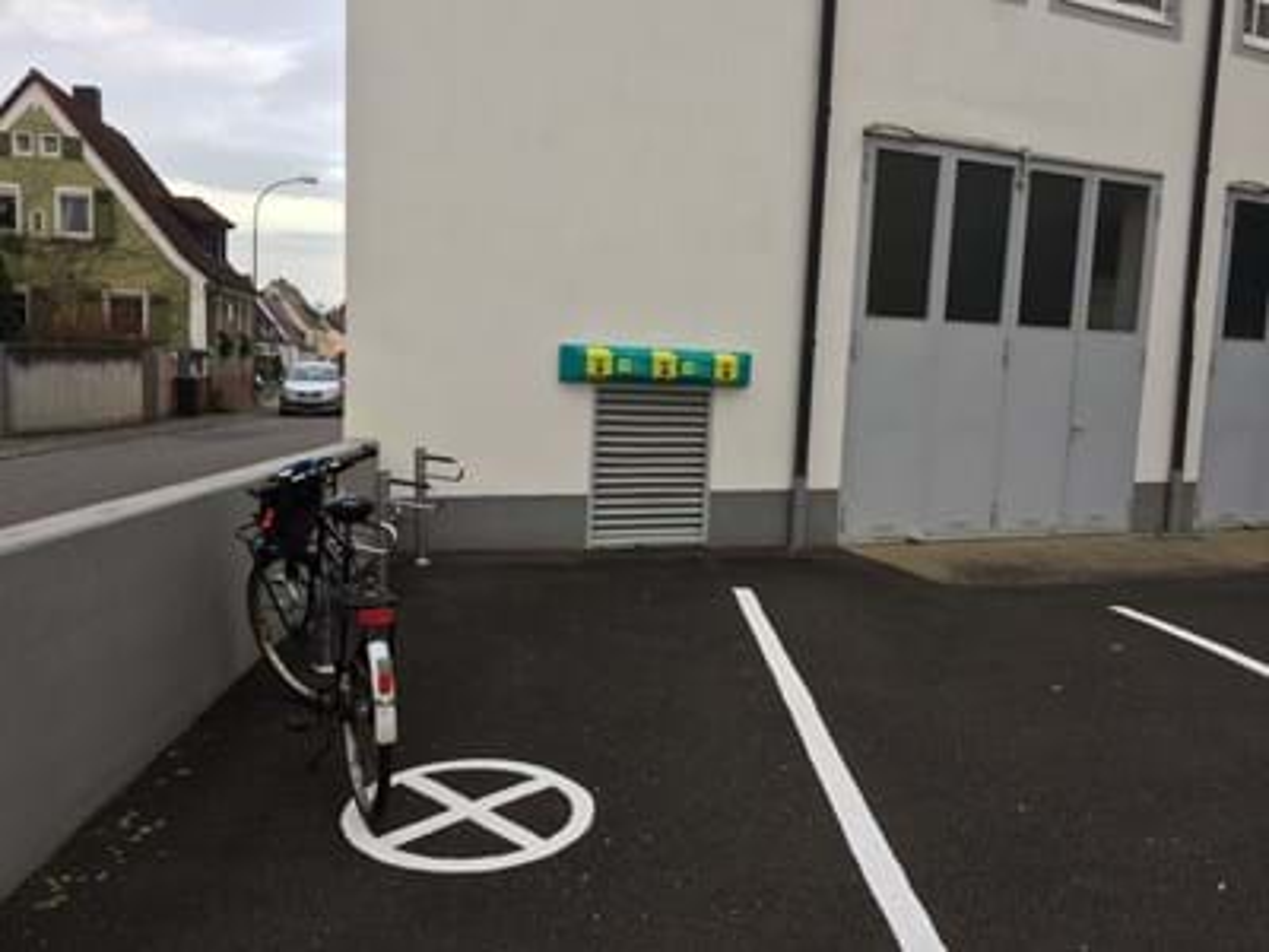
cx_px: 634
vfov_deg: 48.2
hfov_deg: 61.7
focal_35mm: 29
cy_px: 476
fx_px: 1063
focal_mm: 4.15
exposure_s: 1/100
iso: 32
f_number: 2.2
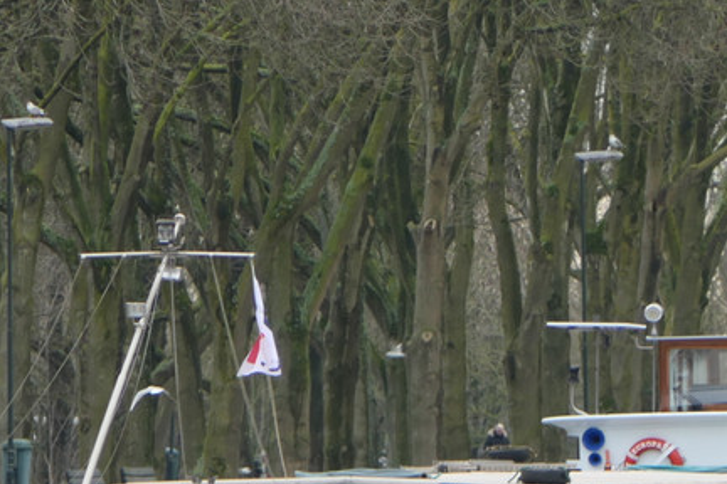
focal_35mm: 1330
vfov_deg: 1.0
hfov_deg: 1.6
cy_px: 430
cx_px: 498
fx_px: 26857
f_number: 4.5
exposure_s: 1/125
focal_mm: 175.7
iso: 250
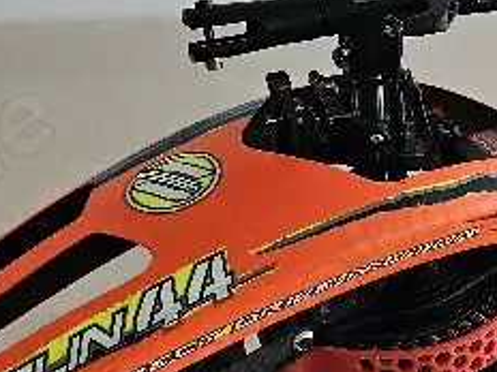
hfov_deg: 19.0
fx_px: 1421
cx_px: 544
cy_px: 254
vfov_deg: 14.9
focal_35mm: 99
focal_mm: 6.3
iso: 400
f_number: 1.7
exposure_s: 1/100
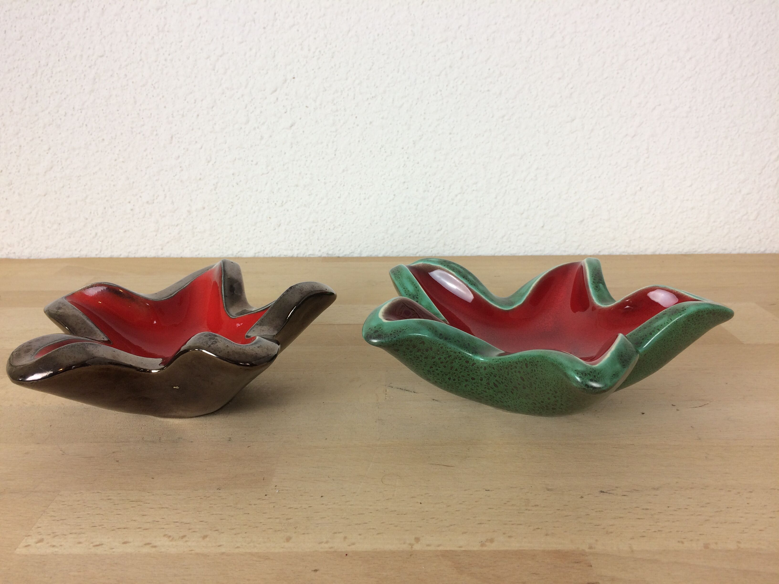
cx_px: 390
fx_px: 653
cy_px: 292
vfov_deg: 48.2
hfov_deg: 61.7
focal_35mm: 29
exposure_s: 1/50
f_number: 2.2
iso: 40
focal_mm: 4.15
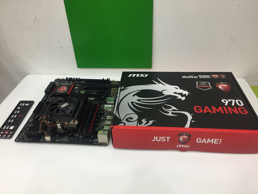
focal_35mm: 29
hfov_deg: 61.7
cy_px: 97
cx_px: 129
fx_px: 216
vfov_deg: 48.2
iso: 64
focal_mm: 4.15
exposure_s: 1/33
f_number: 2.2
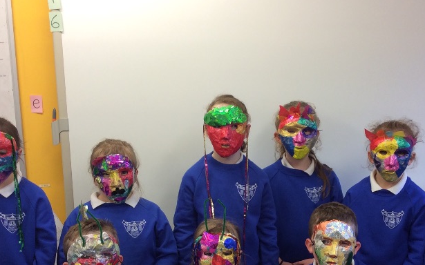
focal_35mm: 54
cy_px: 211
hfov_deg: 37.5
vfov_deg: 23.6
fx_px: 625
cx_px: 232
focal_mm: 3.3
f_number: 2.4
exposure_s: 1/25
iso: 40
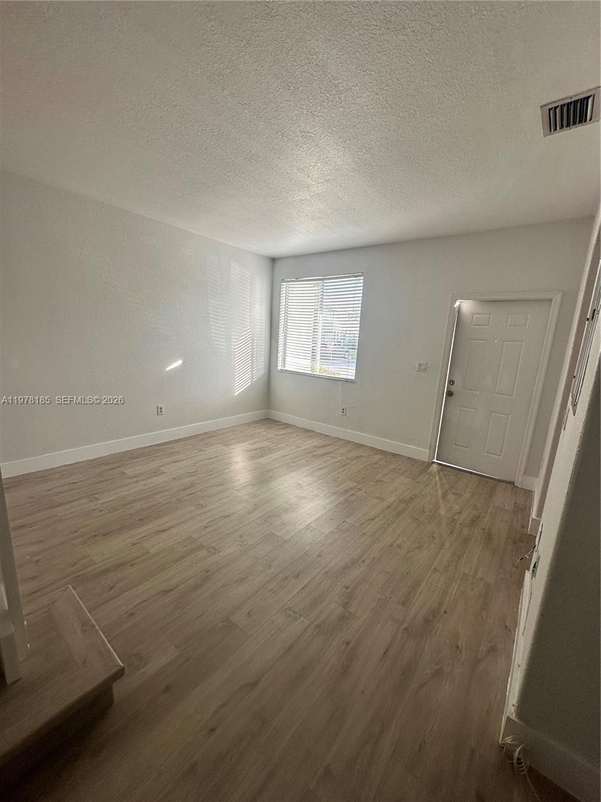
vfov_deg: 102.1
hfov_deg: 85.7
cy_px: 401
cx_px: 300
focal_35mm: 14
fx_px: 324
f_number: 2.2
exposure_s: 1/99
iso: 50
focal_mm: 2.22
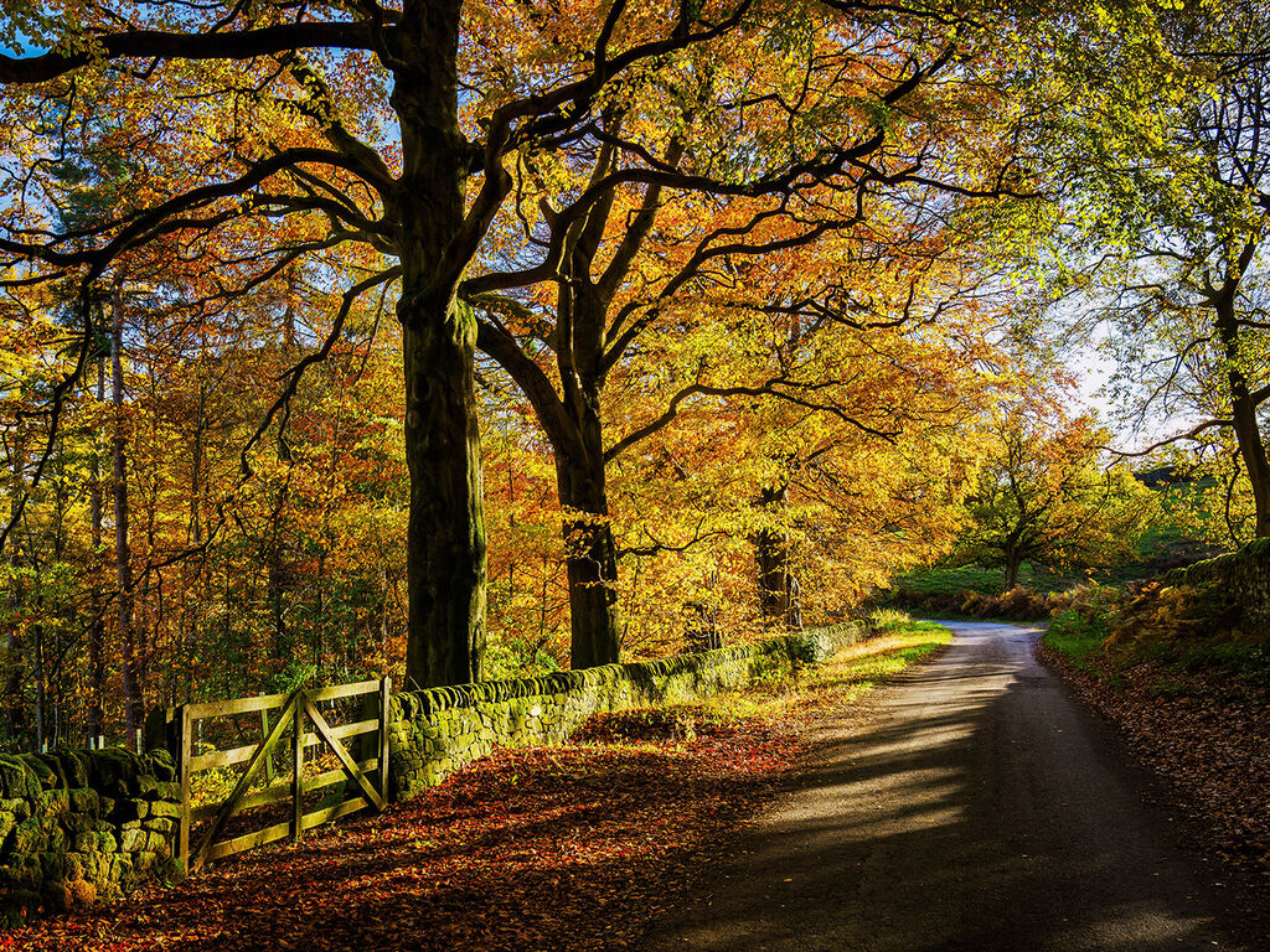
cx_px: 635
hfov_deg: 51.4
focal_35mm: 36
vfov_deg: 39.7
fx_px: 1321
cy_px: 476
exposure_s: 1/80
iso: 200
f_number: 6.3
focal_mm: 18
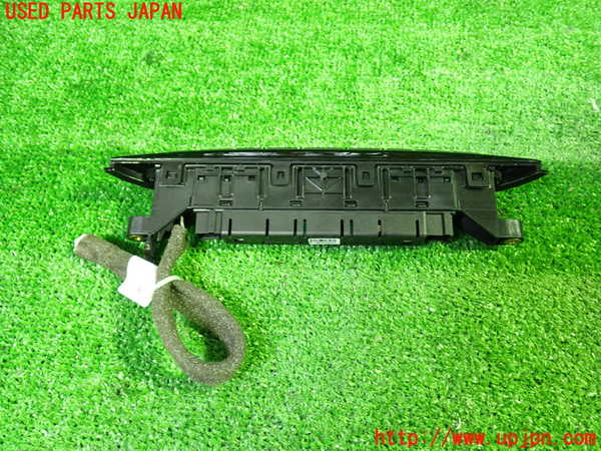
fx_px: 521
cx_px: 300
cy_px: 226
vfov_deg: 46.8
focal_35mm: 30
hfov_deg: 60.0
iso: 800
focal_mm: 5.4
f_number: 2.3
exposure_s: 1/20
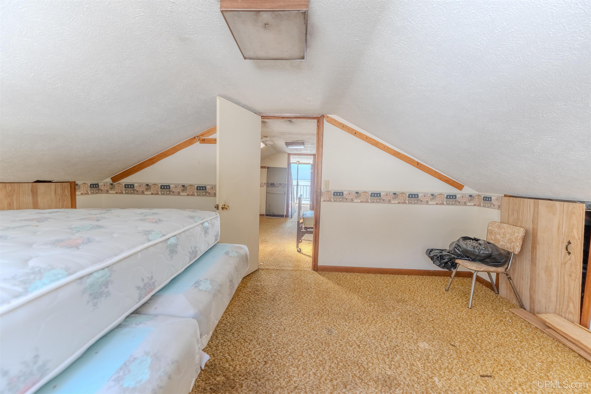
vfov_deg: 81.2
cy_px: 197
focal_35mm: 14
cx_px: 296
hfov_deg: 104.3
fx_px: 230
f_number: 3.5
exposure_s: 1/6400
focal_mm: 14
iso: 800
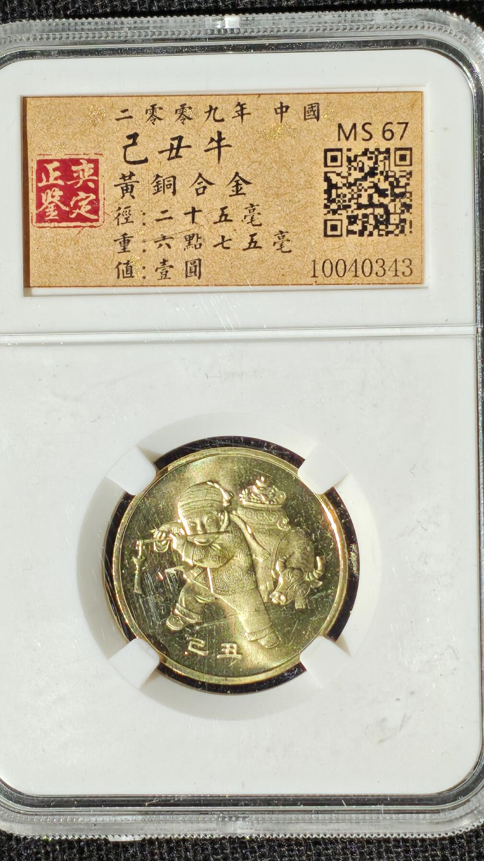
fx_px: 2669
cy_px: 431
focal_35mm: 117
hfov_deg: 10.4
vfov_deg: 18.3
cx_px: 232
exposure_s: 1/3826
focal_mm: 4.94
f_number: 1.5
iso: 50
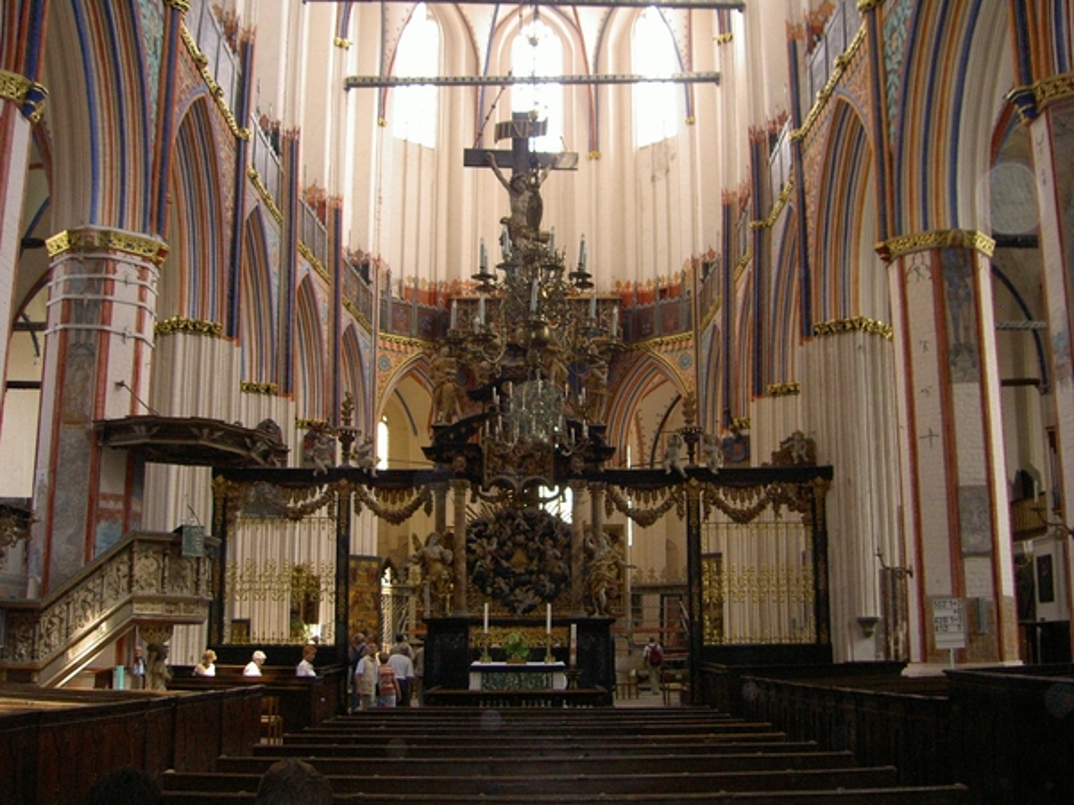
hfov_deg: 47.9
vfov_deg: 36.8
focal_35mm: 39
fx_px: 1210
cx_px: 537
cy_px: 402
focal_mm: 8
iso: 200
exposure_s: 1/125
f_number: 2.8
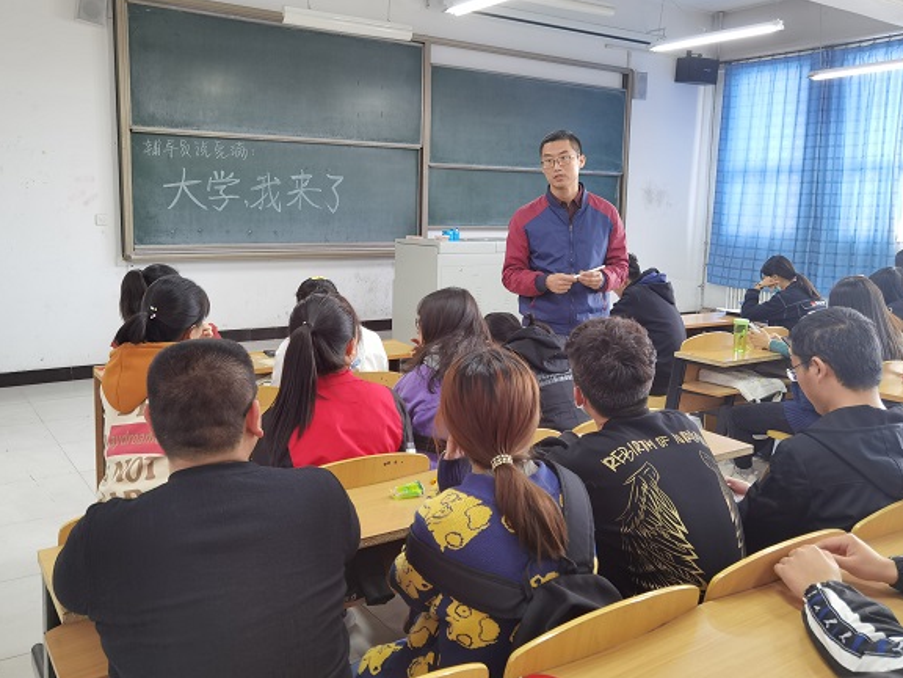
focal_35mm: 30
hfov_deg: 59.9
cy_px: 314
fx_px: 783
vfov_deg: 46.8
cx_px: 419
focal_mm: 6.71
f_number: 1.9
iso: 125
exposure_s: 1/50
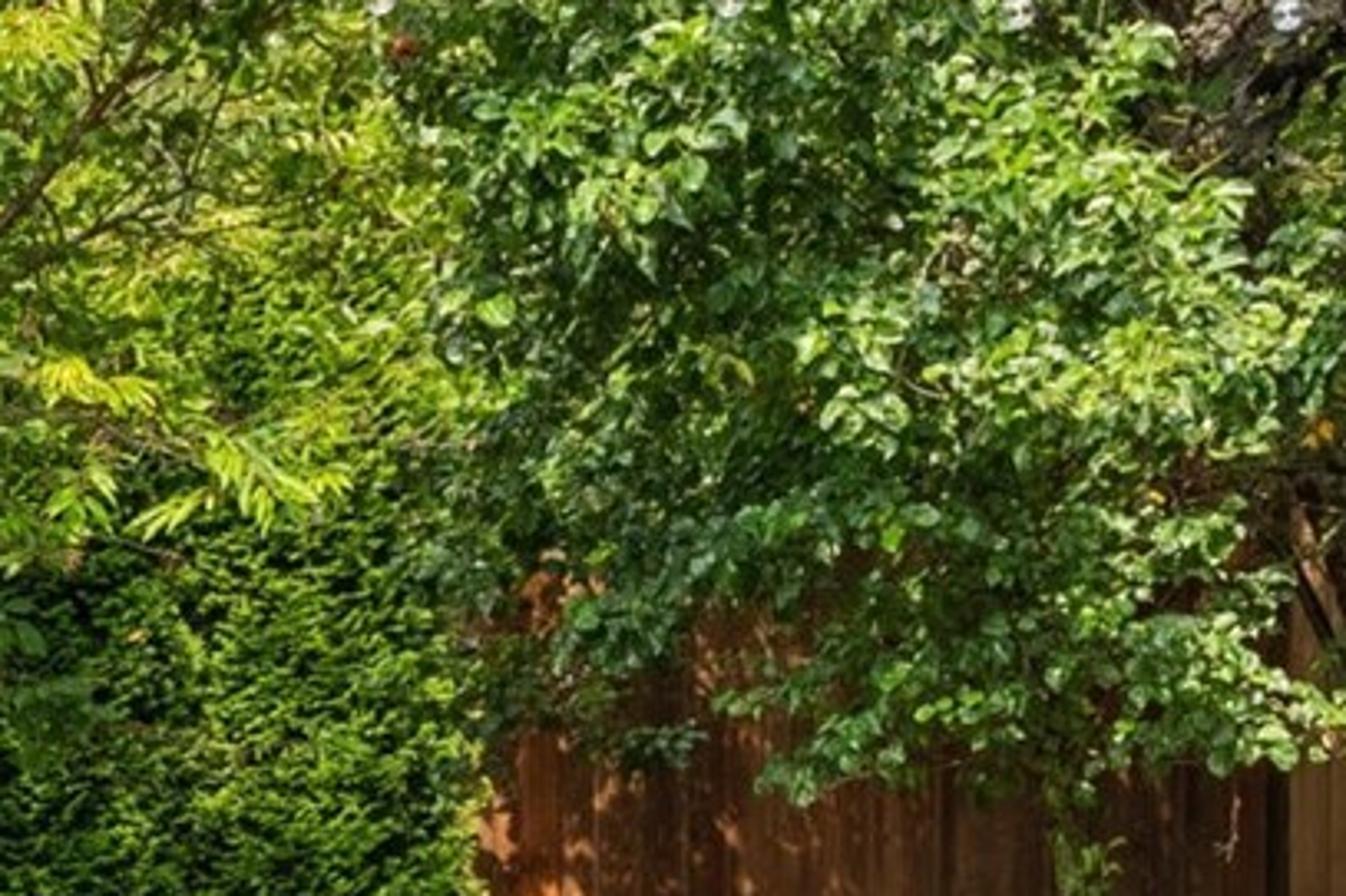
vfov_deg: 12.6
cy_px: 1526
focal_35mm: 100
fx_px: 3737
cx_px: -587
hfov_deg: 18.4
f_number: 8
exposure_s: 1/80
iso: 100
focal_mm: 24
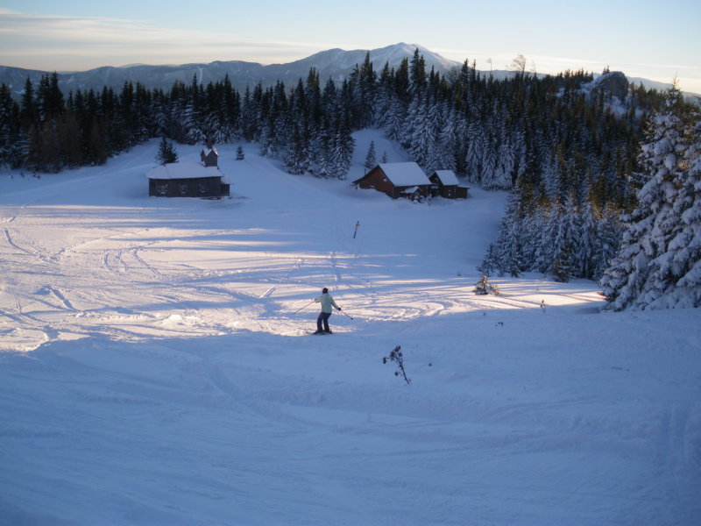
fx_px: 729
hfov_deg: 51.4
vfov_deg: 39.7
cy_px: 263
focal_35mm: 36
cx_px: 350
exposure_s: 1/250
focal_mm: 6.3
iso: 64
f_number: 3.5
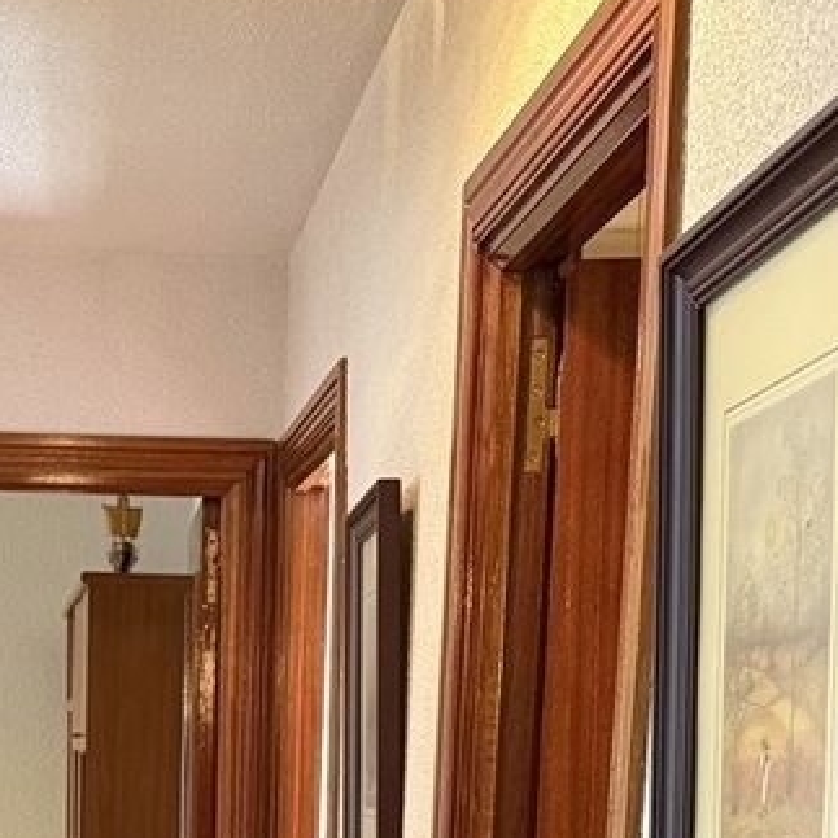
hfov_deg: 20.4
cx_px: 163
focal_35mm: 84
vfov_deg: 18.6
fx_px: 2301
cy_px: 1206
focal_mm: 6.76
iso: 400
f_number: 1.78
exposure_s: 1/50
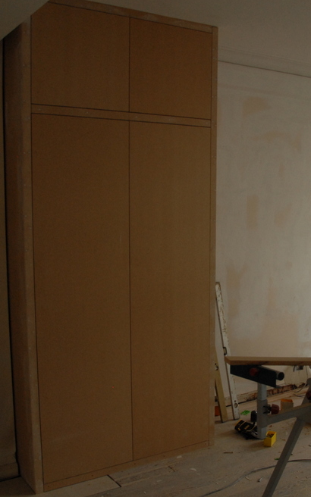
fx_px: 570
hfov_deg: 30.2
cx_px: 215
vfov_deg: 47.2
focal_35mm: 42
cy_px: 251
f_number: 3.5
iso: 500
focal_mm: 18
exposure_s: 1/20
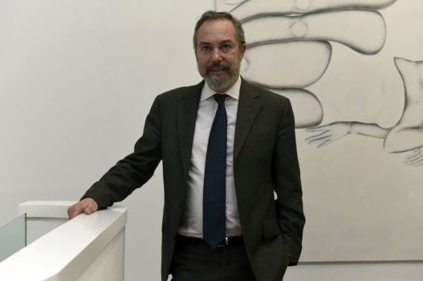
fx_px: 611
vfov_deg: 26.0
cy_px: 140
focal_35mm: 52
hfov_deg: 38.2
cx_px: 212
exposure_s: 1/160
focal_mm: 52
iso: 2500
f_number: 5.6
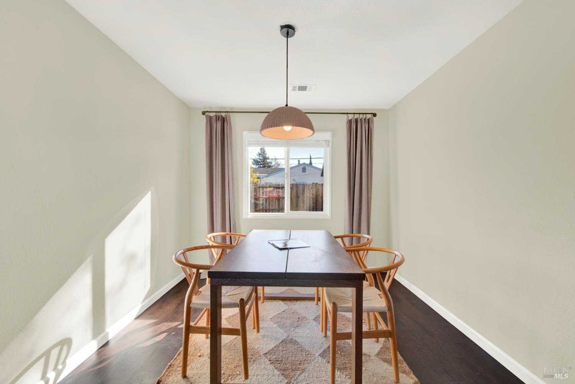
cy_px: 192
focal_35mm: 14
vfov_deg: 81.3
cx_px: 288
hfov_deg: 104.2
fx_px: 224
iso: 100
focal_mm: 14
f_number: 14
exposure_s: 1/10
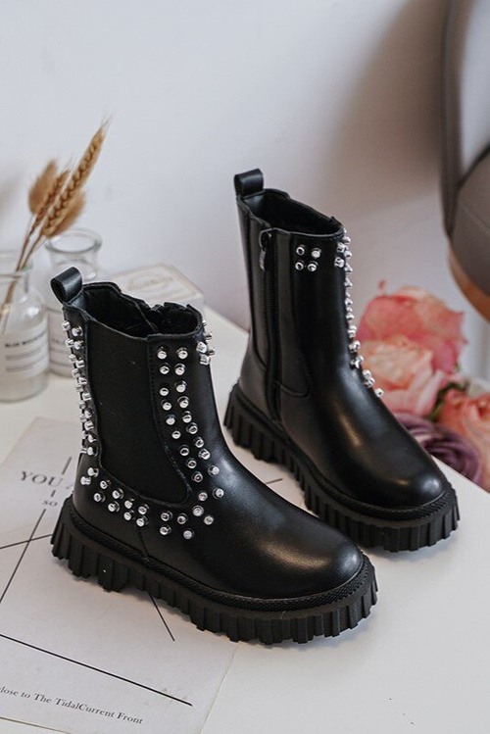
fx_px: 1020
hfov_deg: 27.0
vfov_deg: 39.6
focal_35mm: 50
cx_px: 245
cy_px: 367
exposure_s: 1/100
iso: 500
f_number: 4
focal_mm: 50
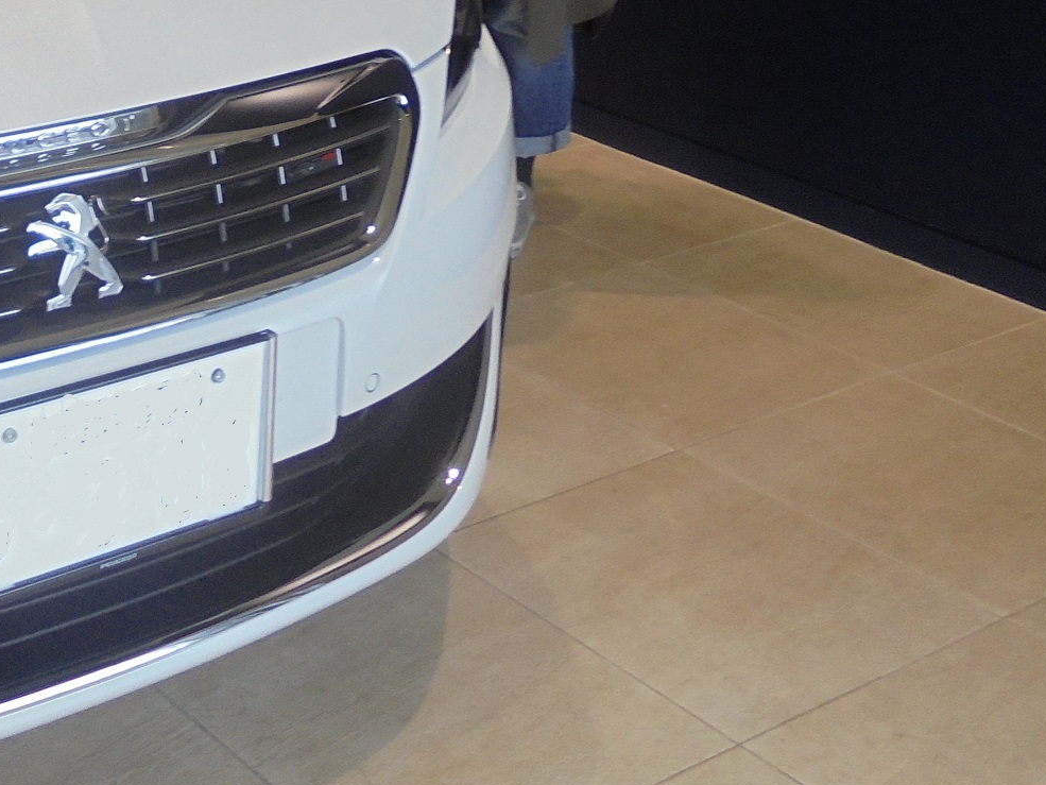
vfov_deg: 20.3
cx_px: -87
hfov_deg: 26.4
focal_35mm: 68
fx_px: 2055
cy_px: -138
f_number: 3.5
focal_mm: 4.6
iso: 100
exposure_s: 1/50
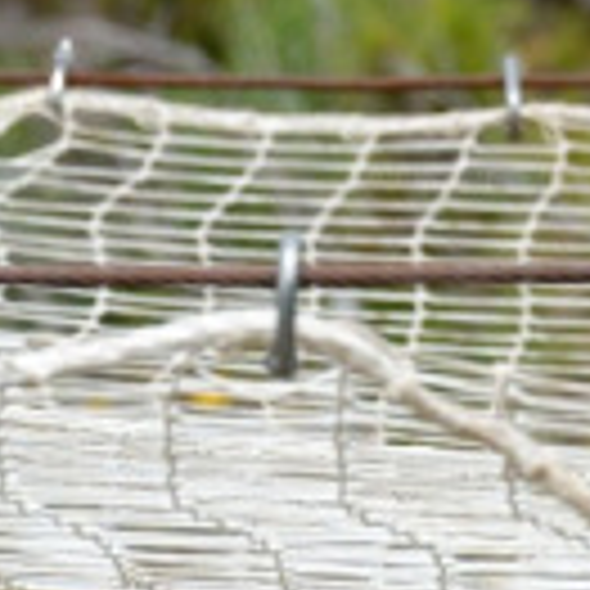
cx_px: 885
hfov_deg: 1.5
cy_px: -500
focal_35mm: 1166
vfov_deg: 1.5
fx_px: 22484
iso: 200
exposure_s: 1/500
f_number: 8
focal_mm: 200
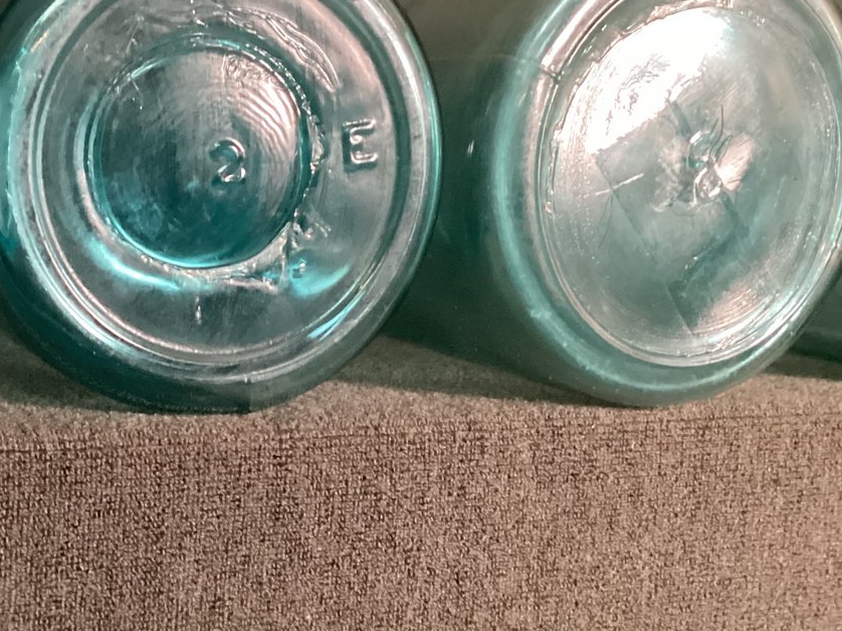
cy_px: 291
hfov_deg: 33.4
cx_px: 167
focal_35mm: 56
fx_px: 1362
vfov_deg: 26.1
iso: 500
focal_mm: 3.3
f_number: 2.4
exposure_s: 1/30
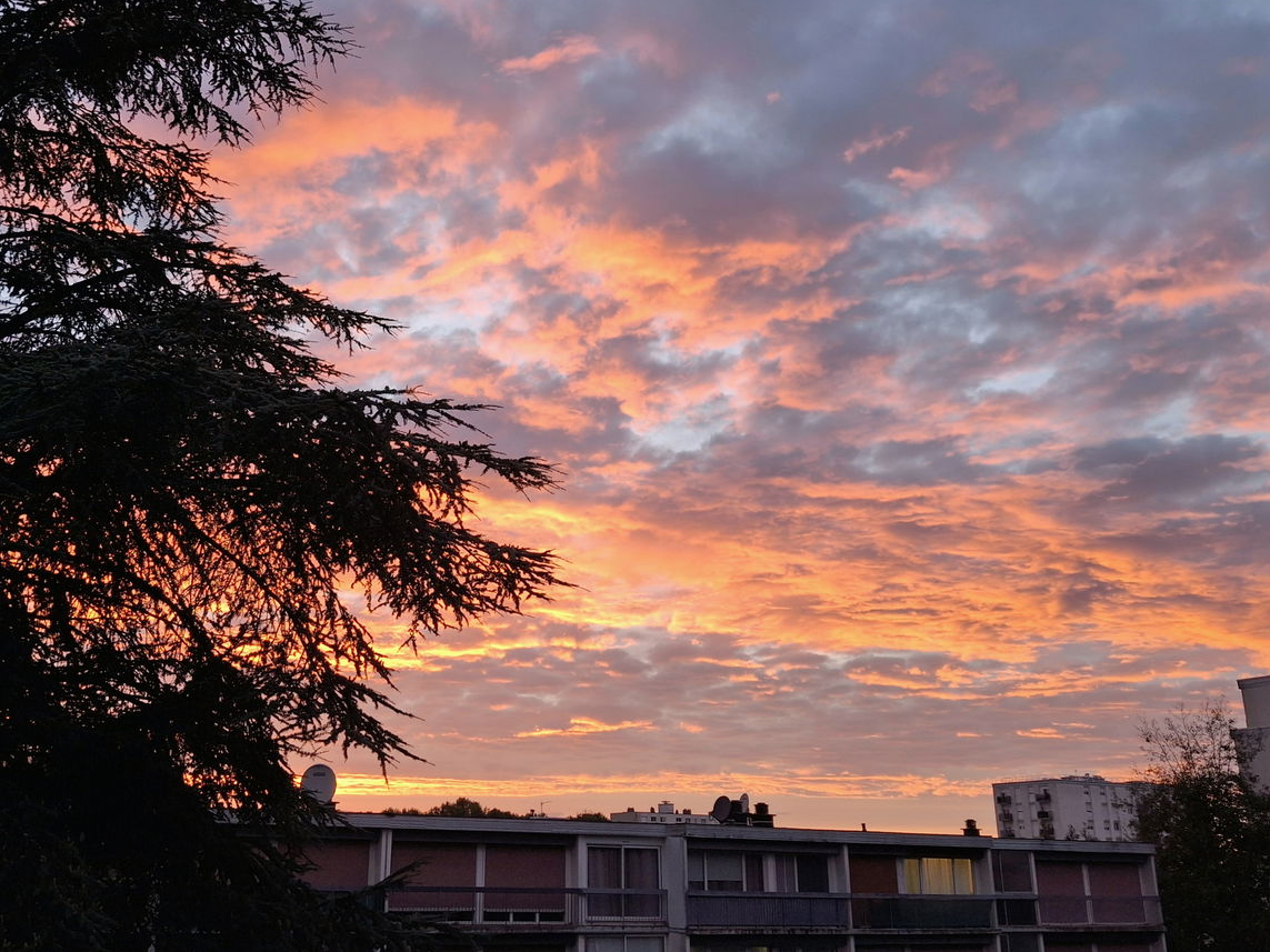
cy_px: 352
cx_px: 533
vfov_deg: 40.4
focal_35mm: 35
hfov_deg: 52.4
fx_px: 1284
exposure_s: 1/100
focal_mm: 4.69
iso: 40
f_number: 1.8
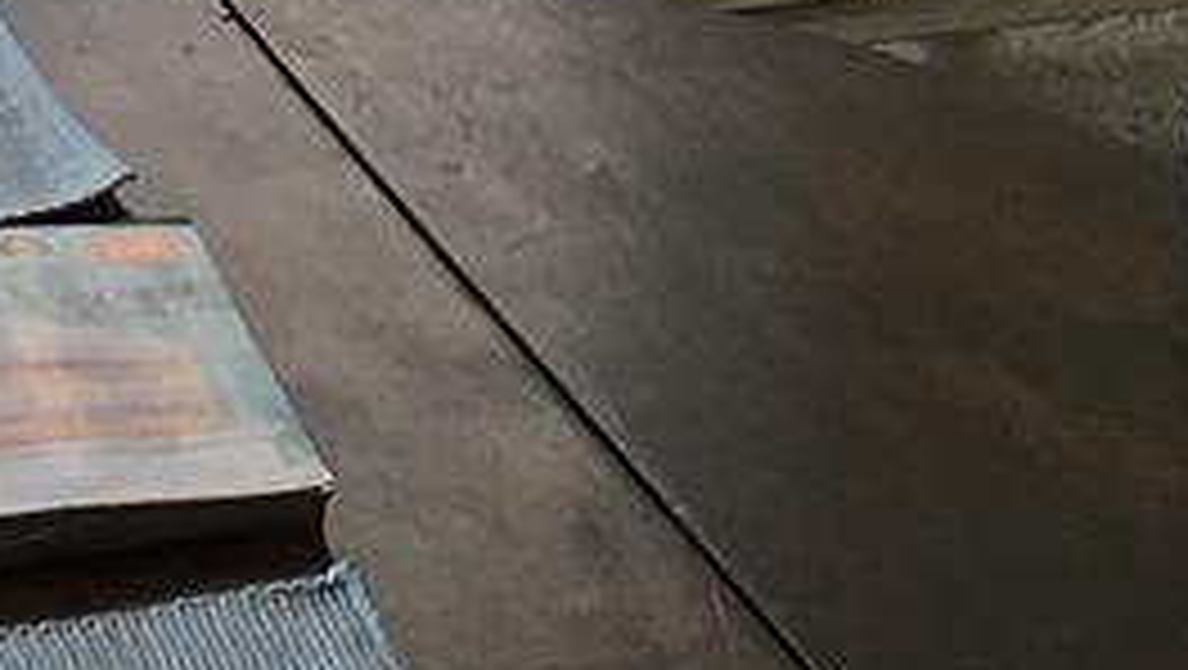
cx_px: 1134
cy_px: -1938
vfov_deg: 4.6
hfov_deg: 8.8
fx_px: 7724
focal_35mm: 245
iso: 25
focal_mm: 4.15
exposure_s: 1/60
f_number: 2.2
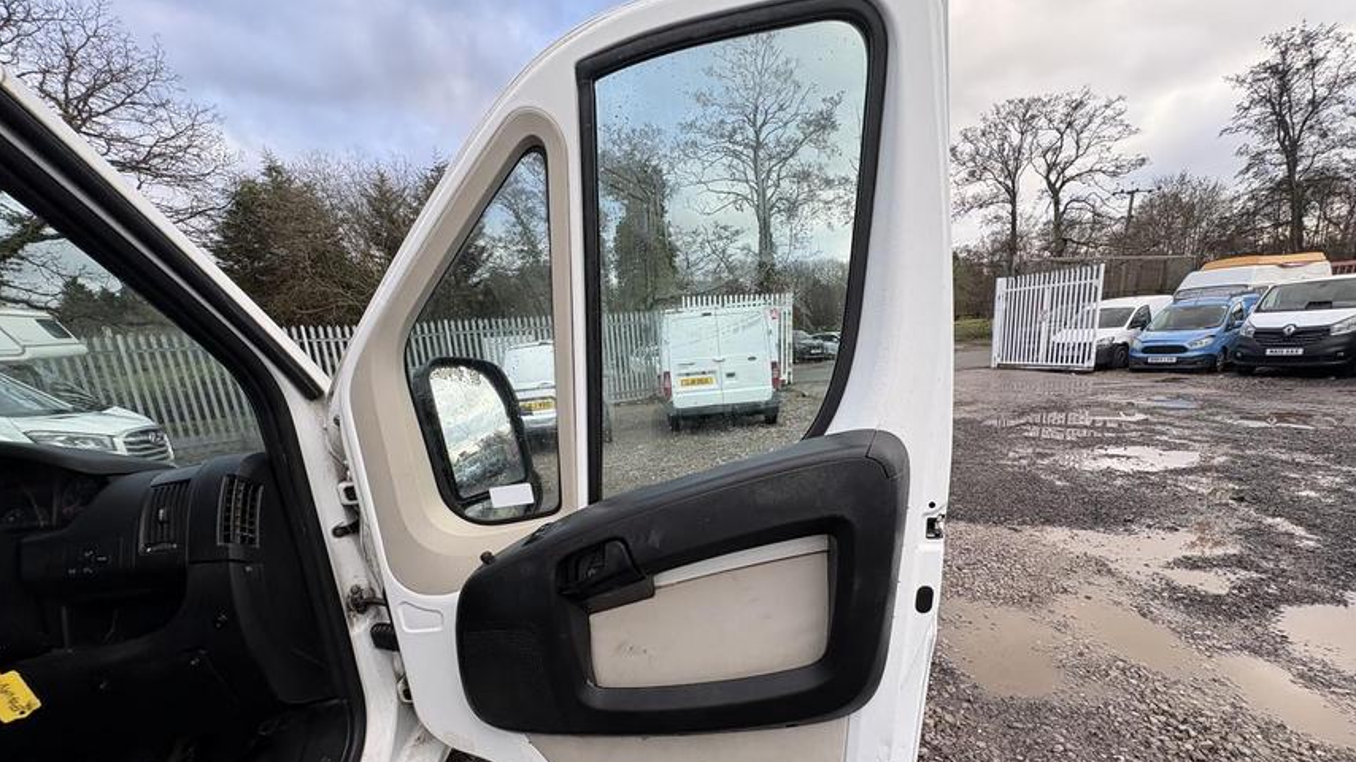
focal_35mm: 16
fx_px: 575
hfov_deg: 99.4
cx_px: 697
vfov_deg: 66.0
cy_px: 479
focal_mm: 2.22
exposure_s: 1/125
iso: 40
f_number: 2.2
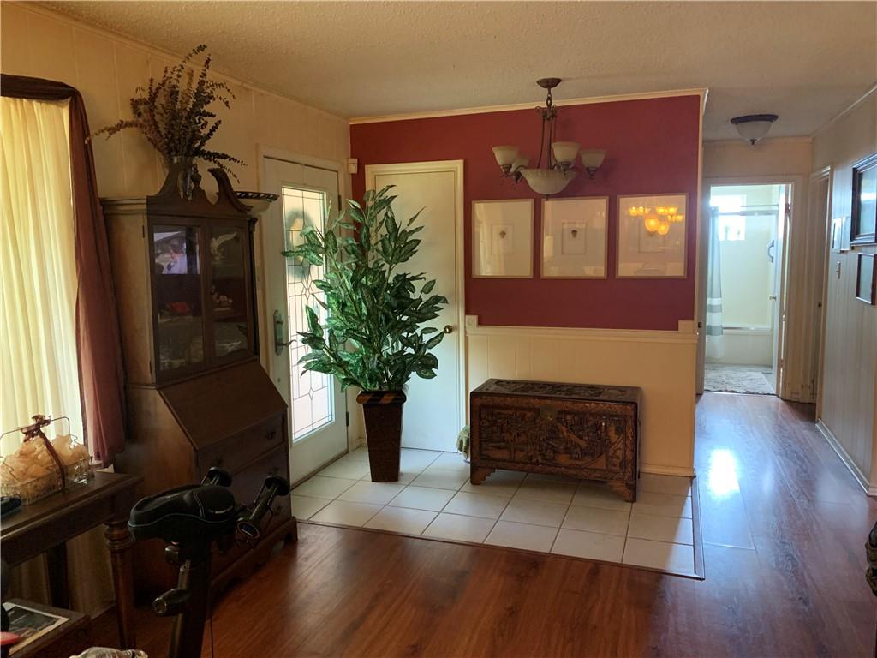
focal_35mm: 26
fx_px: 659
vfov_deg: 53.1
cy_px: 329
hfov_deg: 67.3
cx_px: 438
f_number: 1.8
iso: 400
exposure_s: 1/30
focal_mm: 4.25
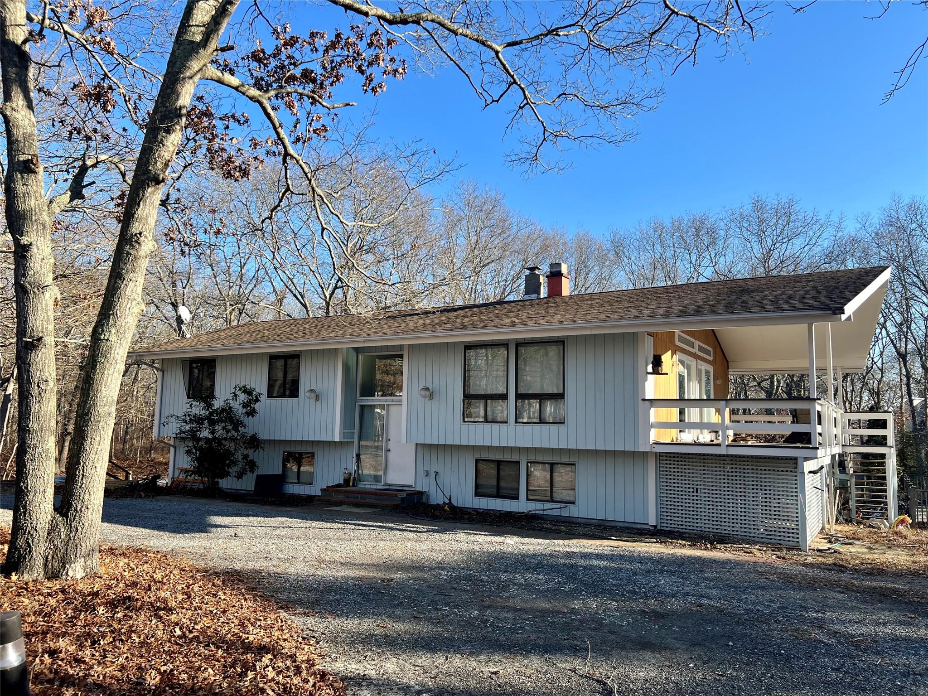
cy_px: 348
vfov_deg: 53.1
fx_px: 697
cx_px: 464
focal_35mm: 26
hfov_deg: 67.3
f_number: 1.5
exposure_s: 1/1621
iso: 50
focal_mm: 5.7
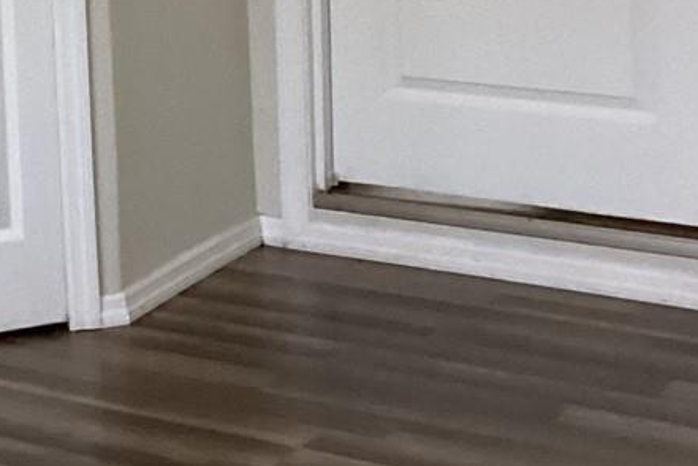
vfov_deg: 11.5
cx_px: -57
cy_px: -108
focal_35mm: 117
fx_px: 2268
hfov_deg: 17.0
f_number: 2.4
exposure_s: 1/60
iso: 400
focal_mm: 3.3
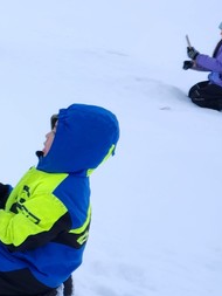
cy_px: 197
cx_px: -224
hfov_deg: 13.6
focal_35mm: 93
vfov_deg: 21.0
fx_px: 795
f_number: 1.8
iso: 40
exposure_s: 1/180
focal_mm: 5.4
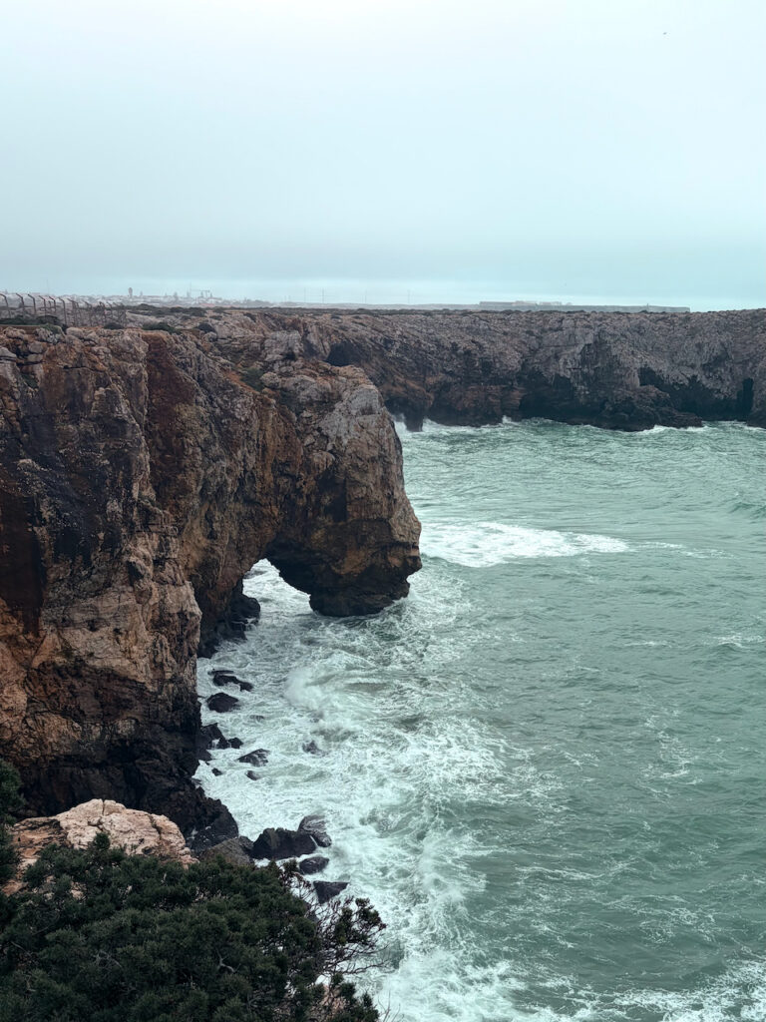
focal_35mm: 26
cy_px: 511
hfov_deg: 53.1
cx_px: 383
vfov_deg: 67.3
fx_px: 767
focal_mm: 5.96
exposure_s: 1/3448
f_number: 1.6
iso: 50
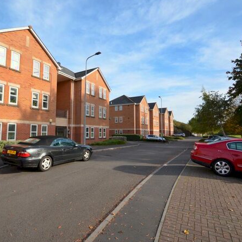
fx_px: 158
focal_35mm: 20
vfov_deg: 74.8
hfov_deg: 74.5
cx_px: 106
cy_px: 119
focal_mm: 10
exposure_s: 1/200
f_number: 7.1
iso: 100
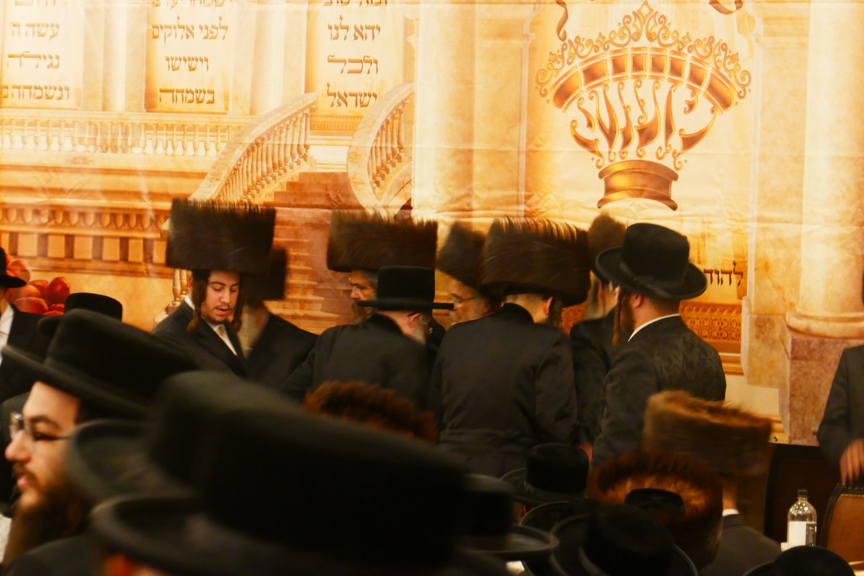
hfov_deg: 11.5
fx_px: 4295
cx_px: 432
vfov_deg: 7.7
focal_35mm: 179
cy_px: 288
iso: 1600
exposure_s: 1/13
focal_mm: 65.4
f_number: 8
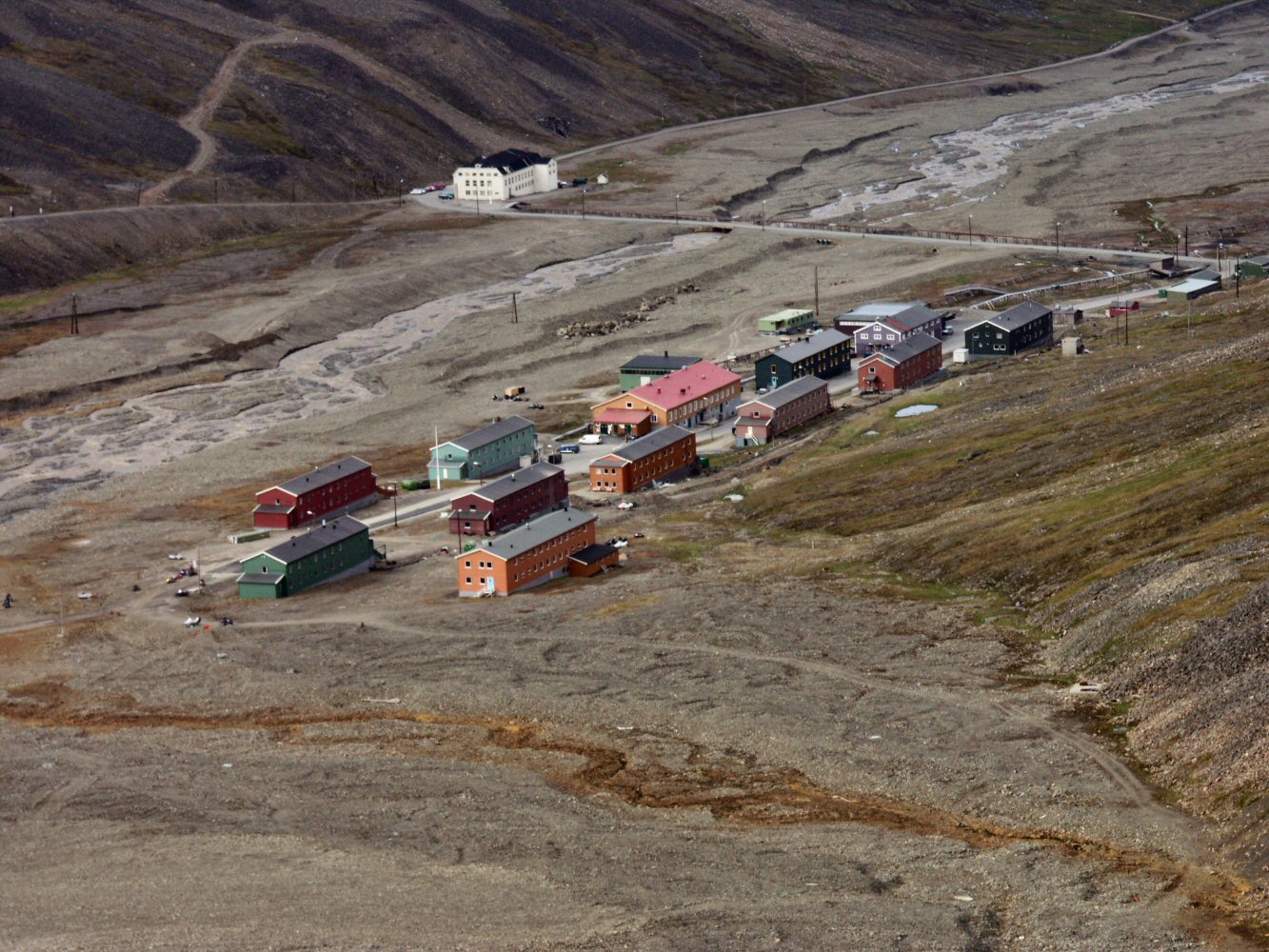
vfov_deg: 10.4
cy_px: 476
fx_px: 5206
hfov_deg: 13.9
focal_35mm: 142
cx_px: 634
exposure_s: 1/125
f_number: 6.3
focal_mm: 36.2
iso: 100
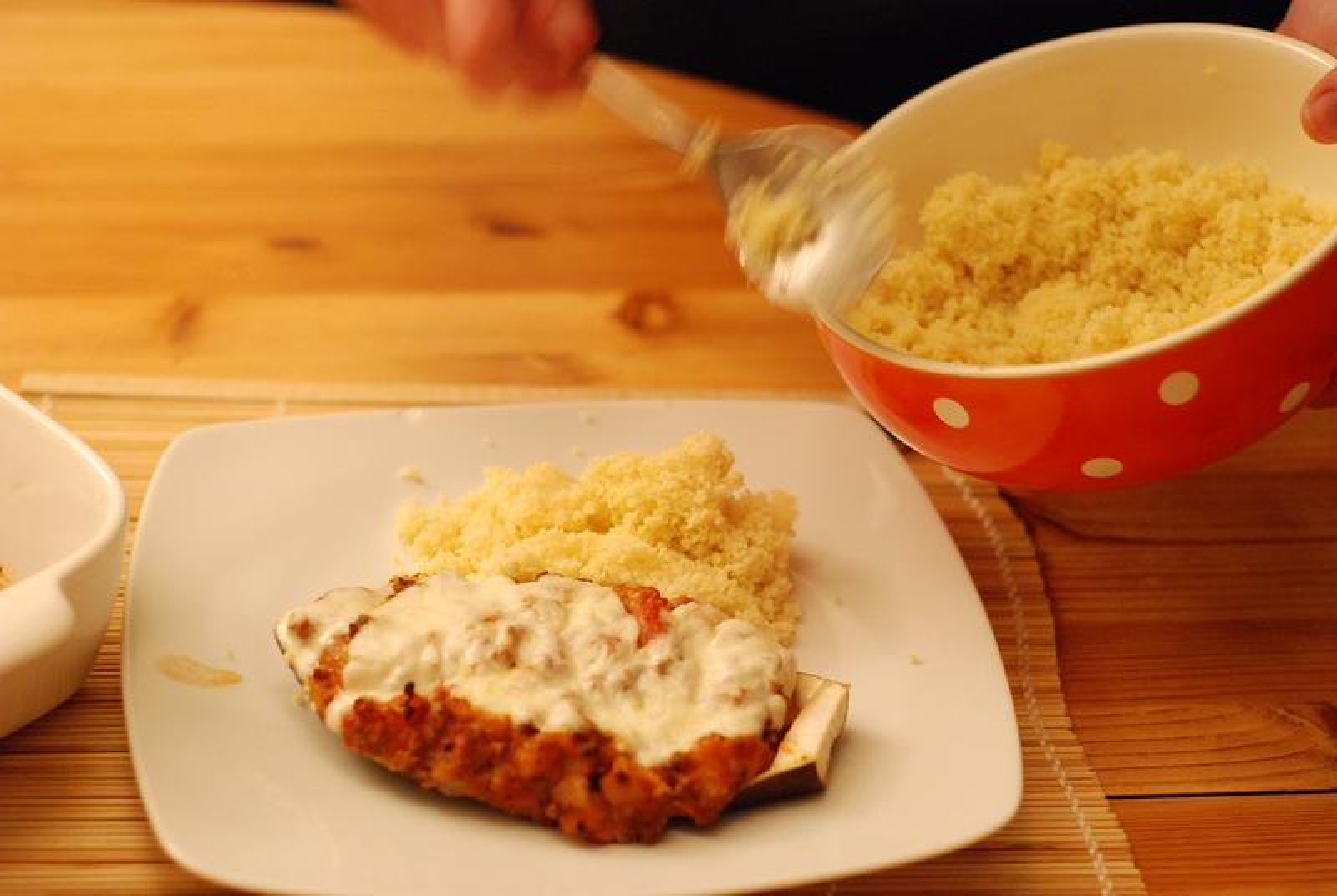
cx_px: 668
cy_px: 448
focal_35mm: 75
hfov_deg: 27.0
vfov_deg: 18.2
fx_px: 2789
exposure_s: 1/40
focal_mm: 50
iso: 1250
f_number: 2.8
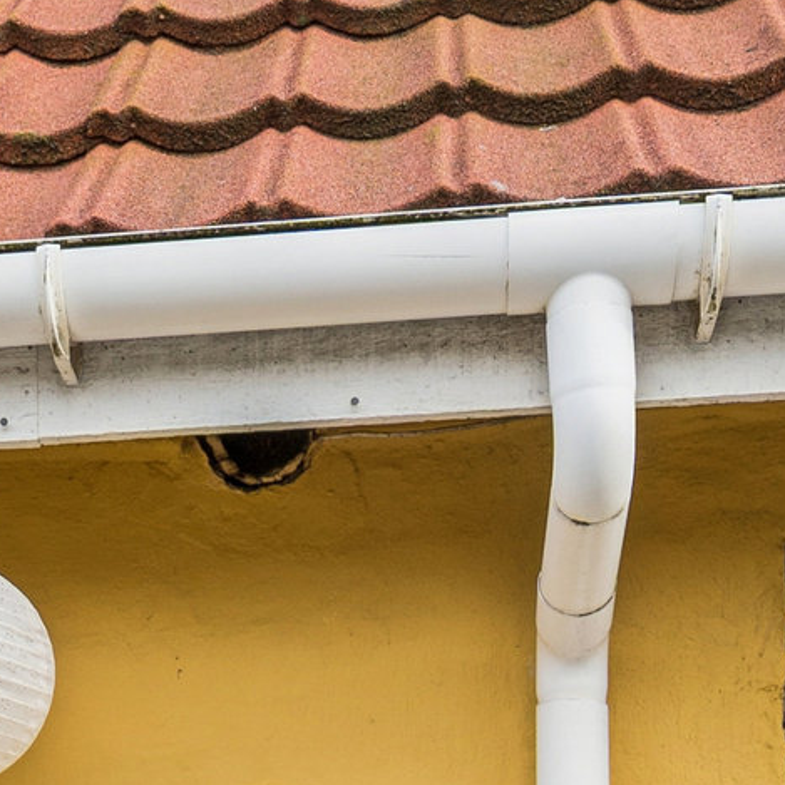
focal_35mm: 90
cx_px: -5
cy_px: 1394
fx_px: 2302
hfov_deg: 18.8
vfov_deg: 16.4
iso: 250
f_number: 6.3
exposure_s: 1/100
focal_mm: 16.5
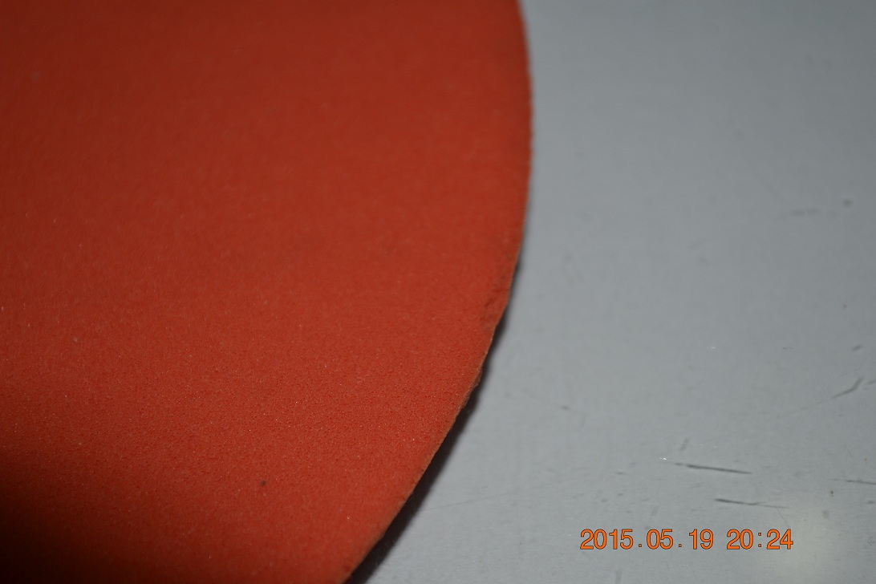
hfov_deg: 26.0
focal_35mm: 78
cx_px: 438
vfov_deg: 17.5
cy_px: 292
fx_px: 1898
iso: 140
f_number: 5.6
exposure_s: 1/60
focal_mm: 52
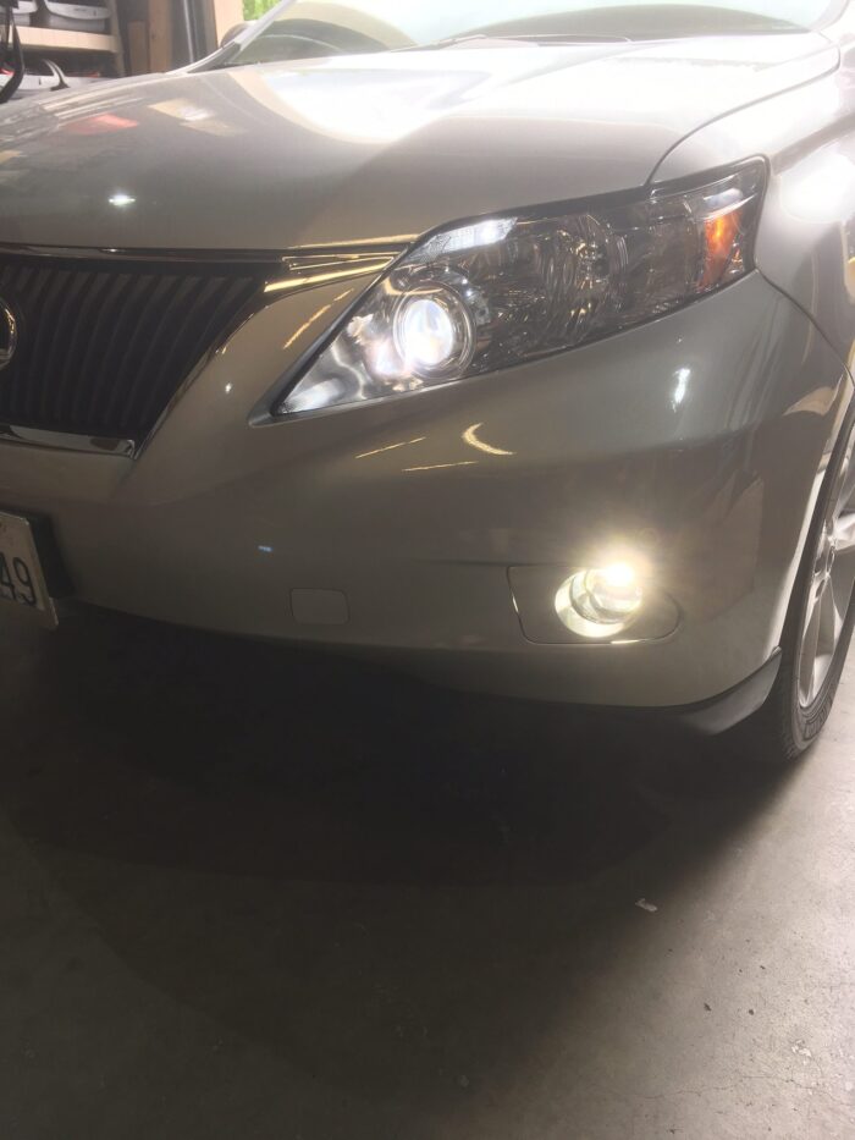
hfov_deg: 48.2
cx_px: 428
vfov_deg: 61.7
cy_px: 570
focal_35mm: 29
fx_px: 955
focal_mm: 4.15
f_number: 2.2
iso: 25
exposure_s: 1/60
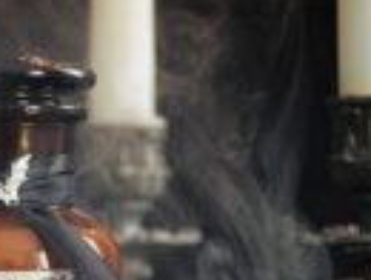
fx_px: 1901
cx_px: 11
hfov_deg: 11.1
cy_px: 277
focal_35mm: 177
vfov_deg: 8.4
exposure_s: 1/160
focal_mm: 38
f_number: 4
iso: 2000
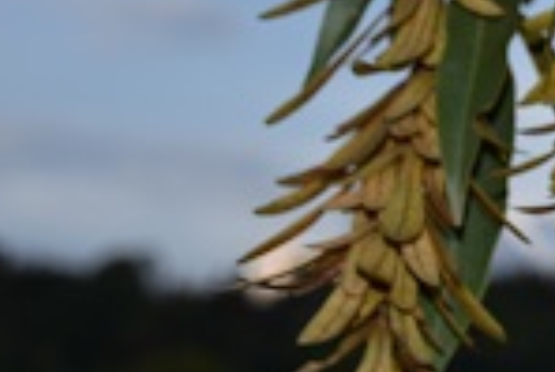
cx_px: 1061
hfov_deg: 9.9
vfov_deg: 7.0
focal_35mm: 194
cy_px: -237
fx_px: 2994
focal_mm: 32
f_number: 4.5
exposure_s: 1/250
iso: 100
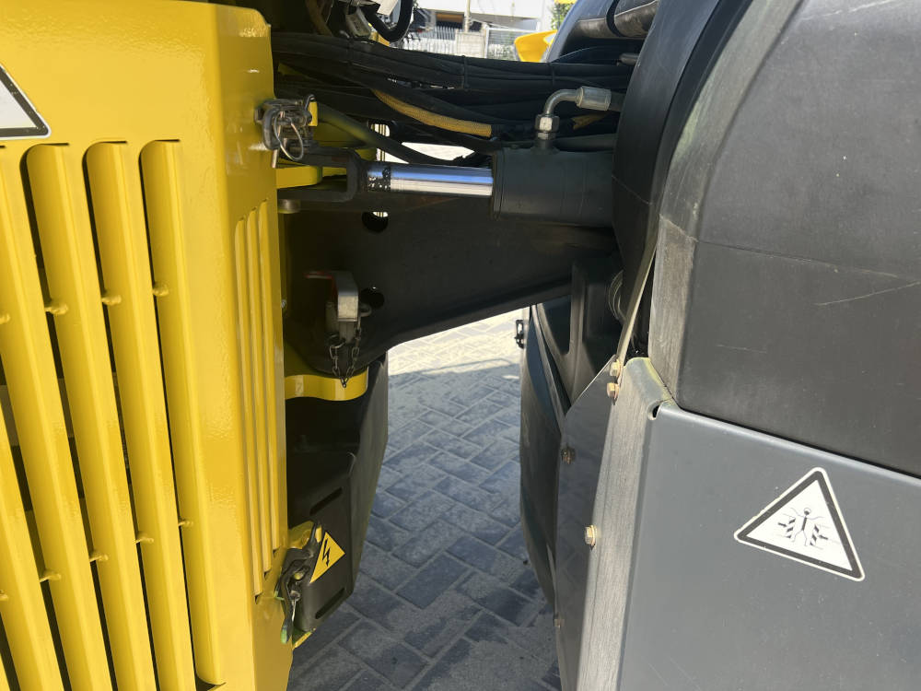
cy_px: 346
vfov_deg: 53.1
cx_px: 460
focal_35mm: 26
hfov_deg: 67.3
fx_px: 692
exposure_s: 1/1412
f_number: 1.5
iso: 50
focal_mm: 5.7
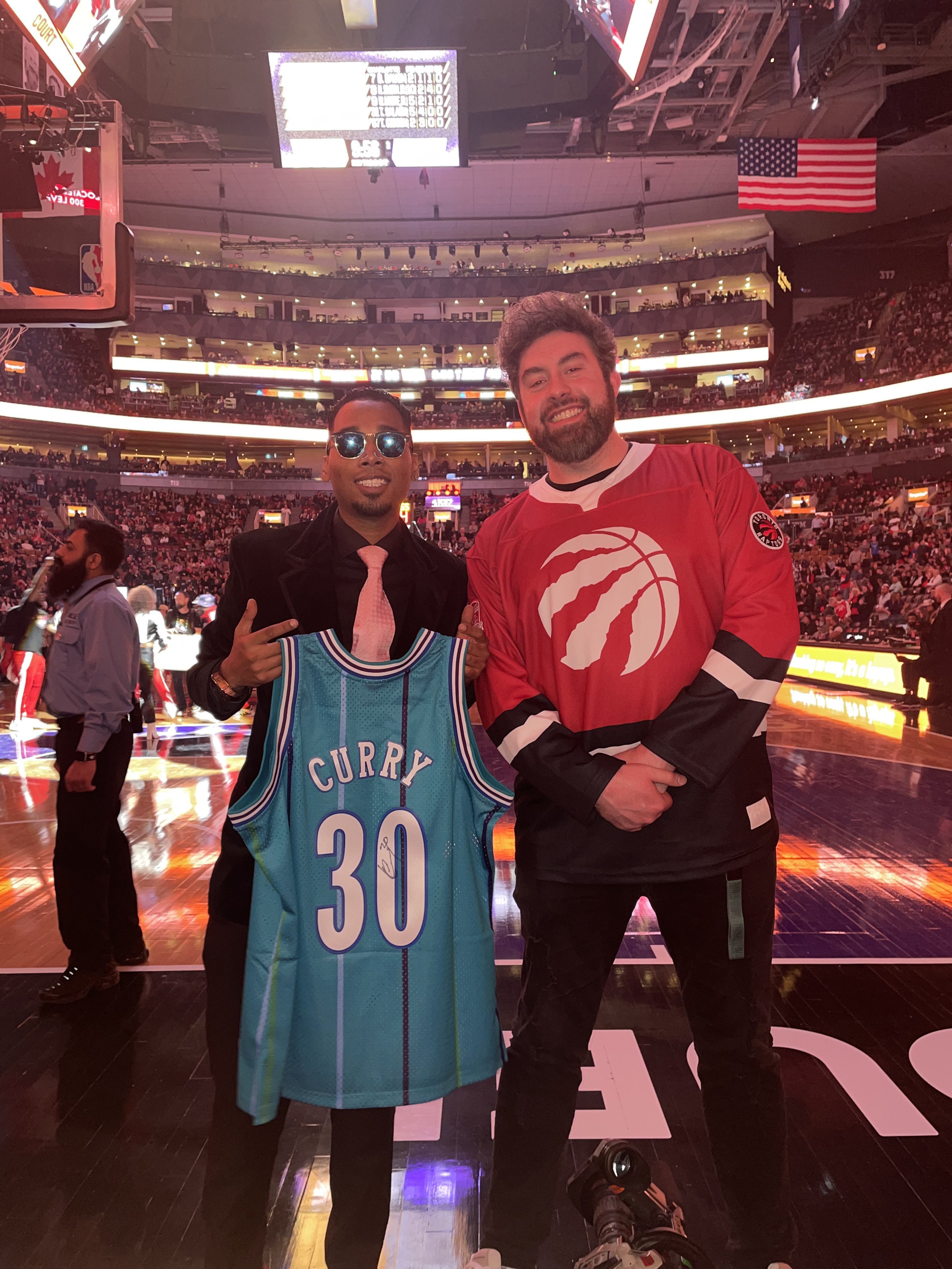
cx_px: 476
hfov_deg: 53.1
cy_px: 634
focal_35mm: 26
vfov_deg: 67.3
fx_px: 953
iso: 40
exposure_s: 1/16
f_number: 1.6
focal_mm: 4.2
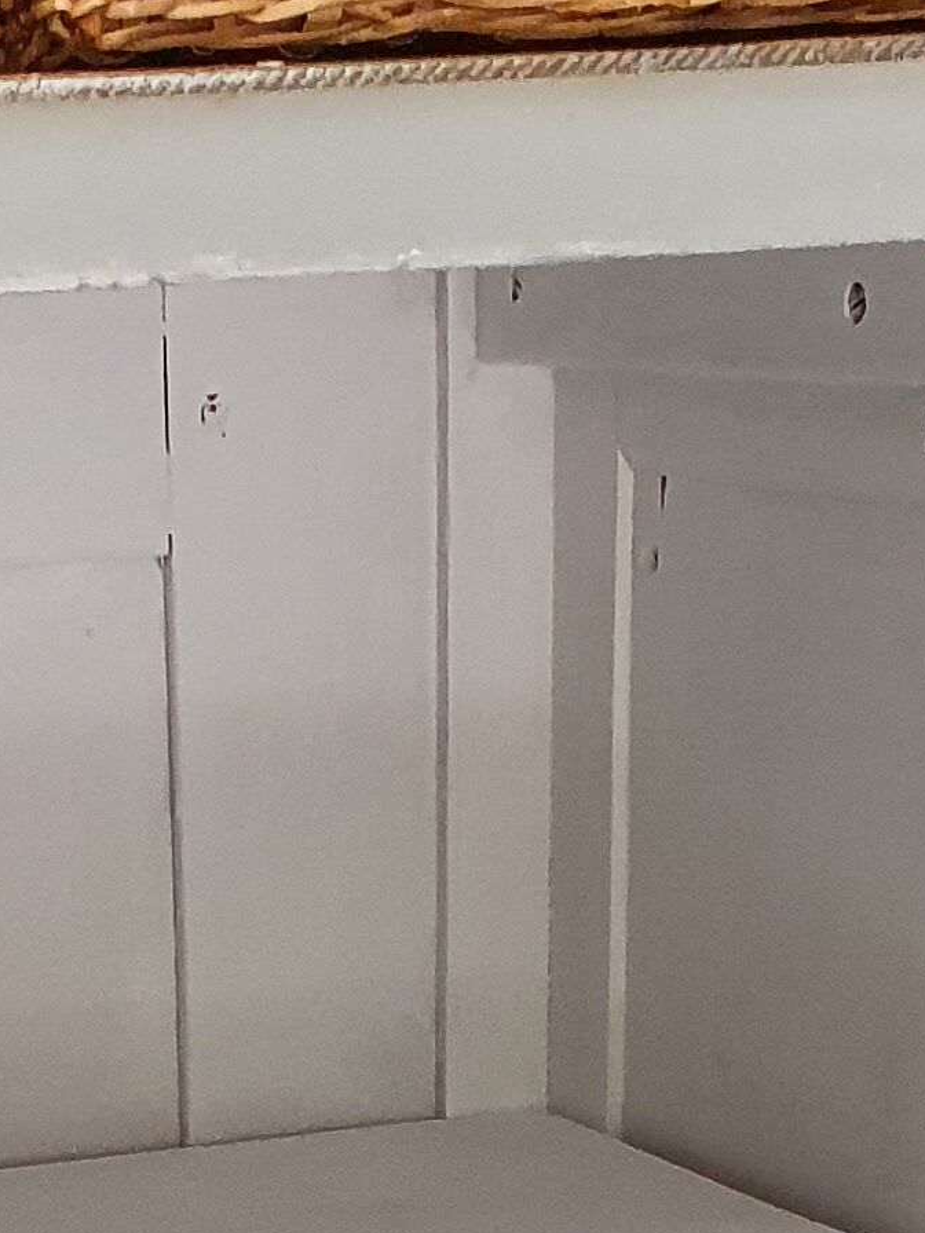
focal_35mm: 117
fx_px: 4169
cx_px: 28
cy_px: 2573
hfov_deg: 12.5
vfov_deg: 13.9
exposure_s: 1/100
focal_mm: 4.32
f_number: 2.4
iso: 320
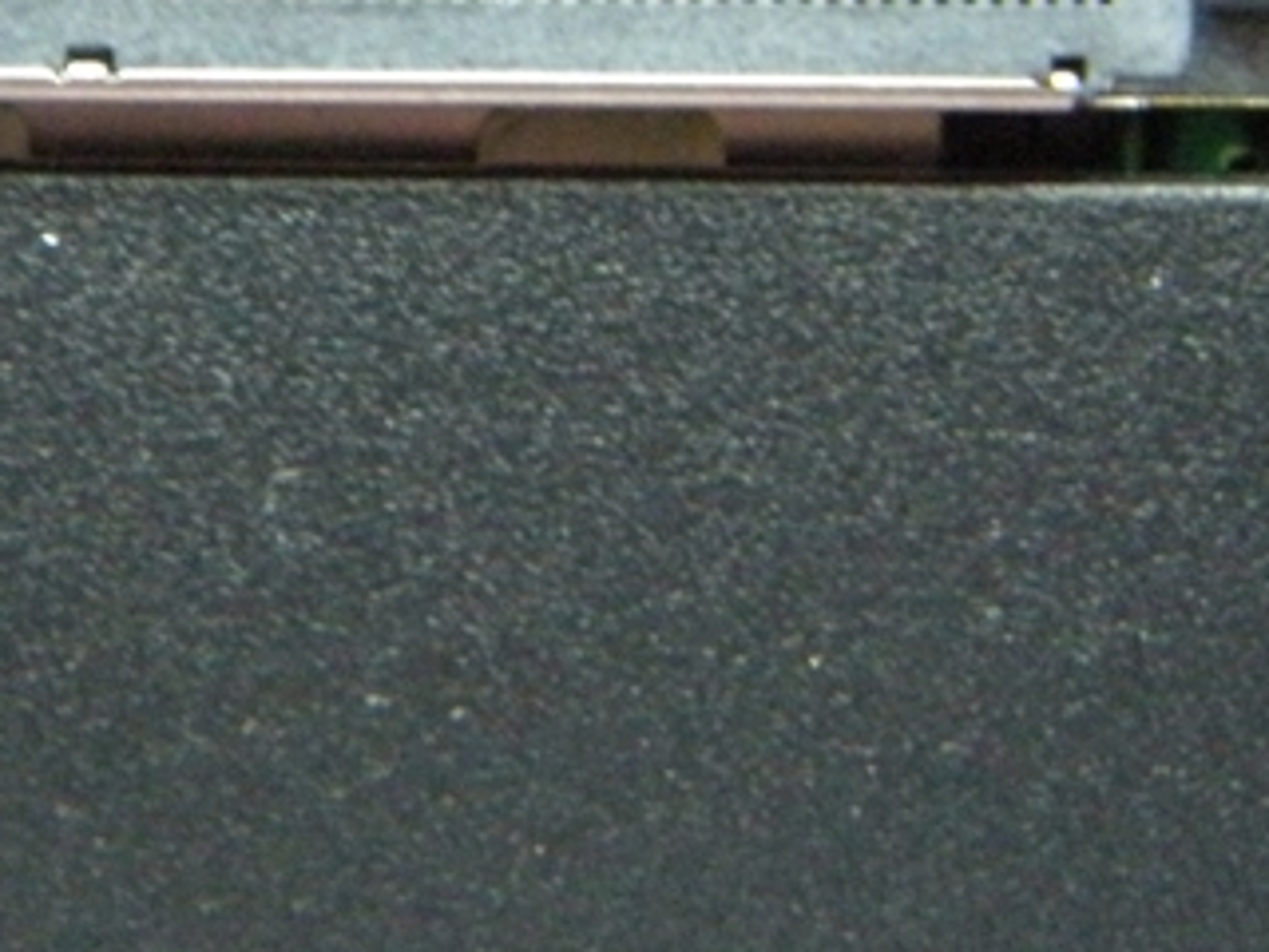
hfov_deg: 17.3
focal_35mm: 112
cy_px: -95
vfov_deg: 13.0
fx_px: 4106
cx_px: 83
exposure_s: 1/9.8
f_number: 3.8
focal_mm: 5.9
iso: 400
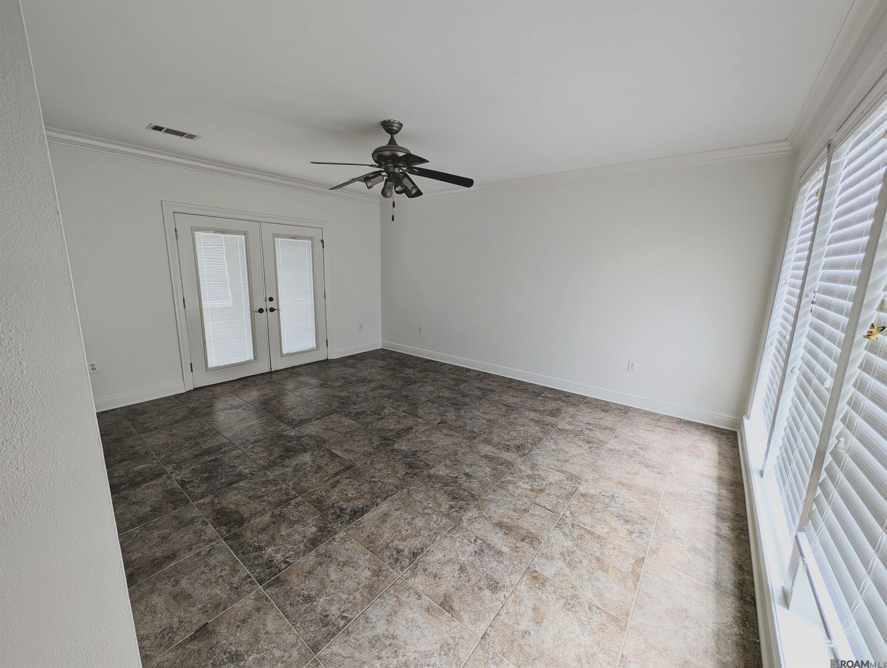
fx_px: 308
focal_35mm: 12
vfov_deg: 94.6
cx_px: 444
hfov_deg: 110.5
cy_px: 334
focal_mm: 2.02
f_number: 1.7
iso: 125
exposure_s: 1/65
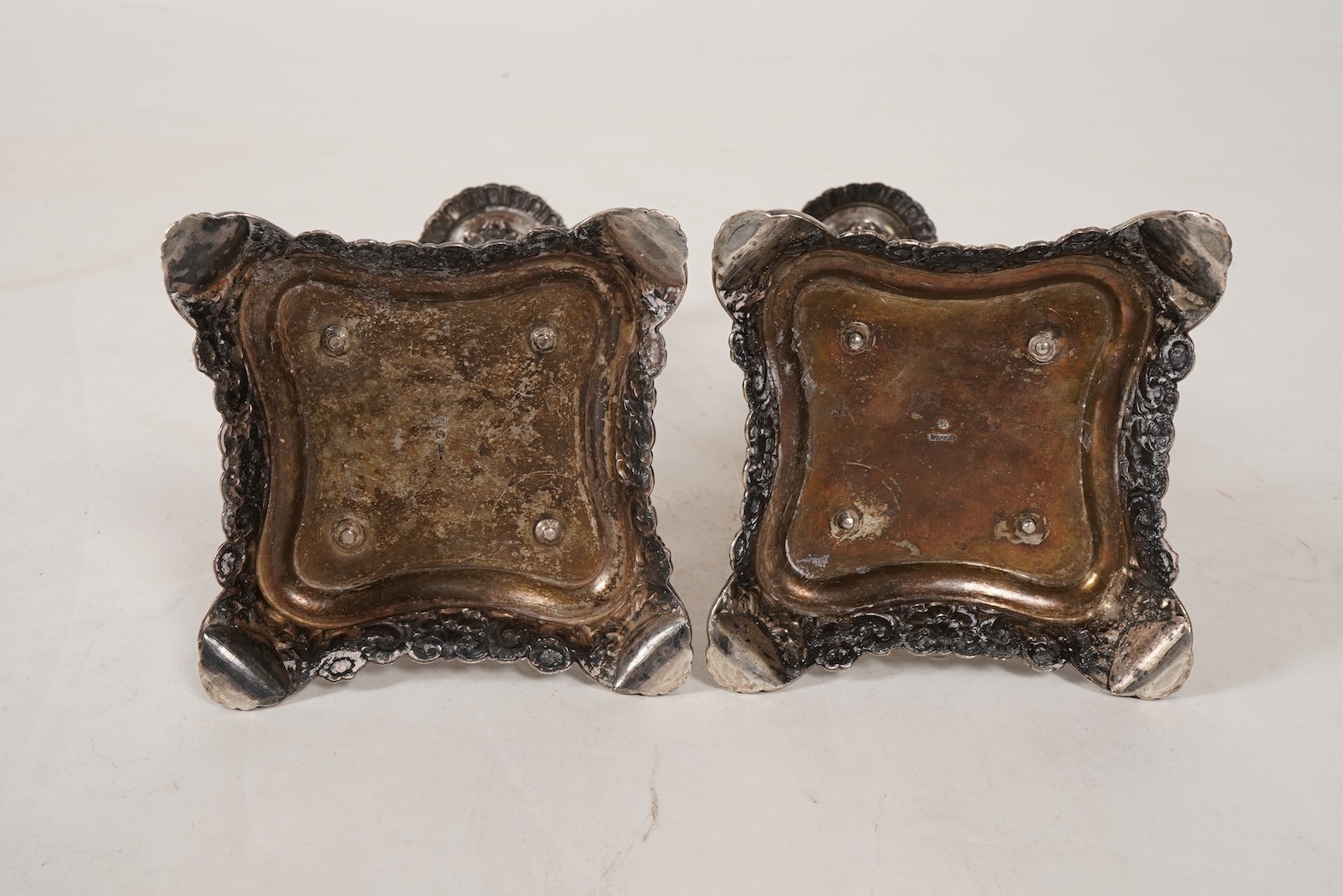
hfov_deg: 43.6
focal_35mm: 45
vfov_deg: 29.9
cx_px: 672
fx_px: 1679
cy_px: 448
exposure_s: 1/125
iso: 400
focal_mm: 30
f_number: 22
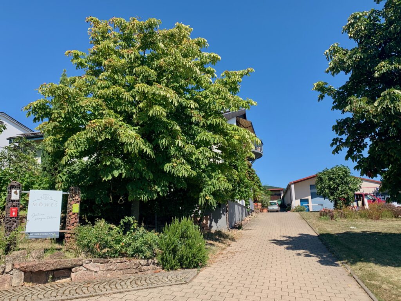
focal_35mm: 26
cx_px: 200
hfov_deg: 67.3
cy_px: 150
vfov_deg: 53.1
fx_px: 301
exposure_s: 1/1536
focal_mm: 4.25
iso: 25
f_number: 1.8
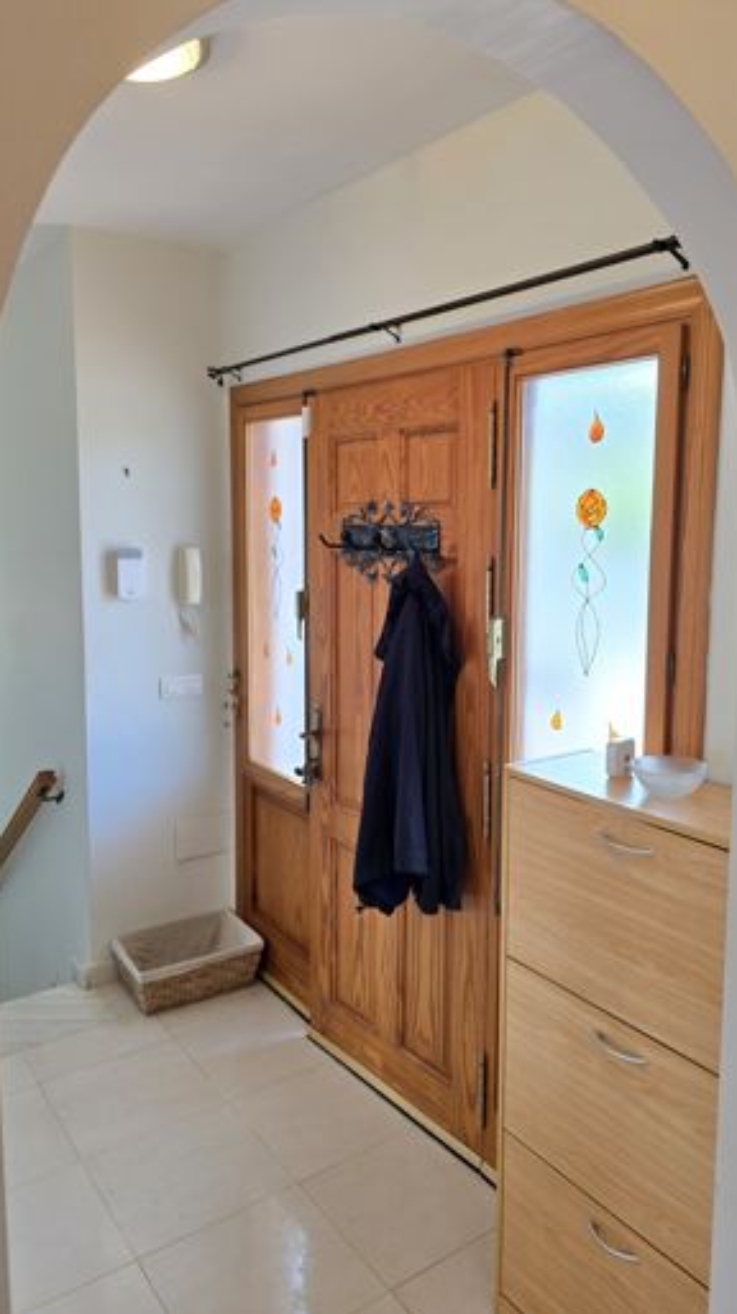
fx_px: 905
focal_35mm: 26
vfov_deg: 71.9
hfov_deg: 44.2
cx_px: 424
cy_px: 638
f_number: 1.7
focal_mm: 6.3
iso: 64
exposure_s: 1/100
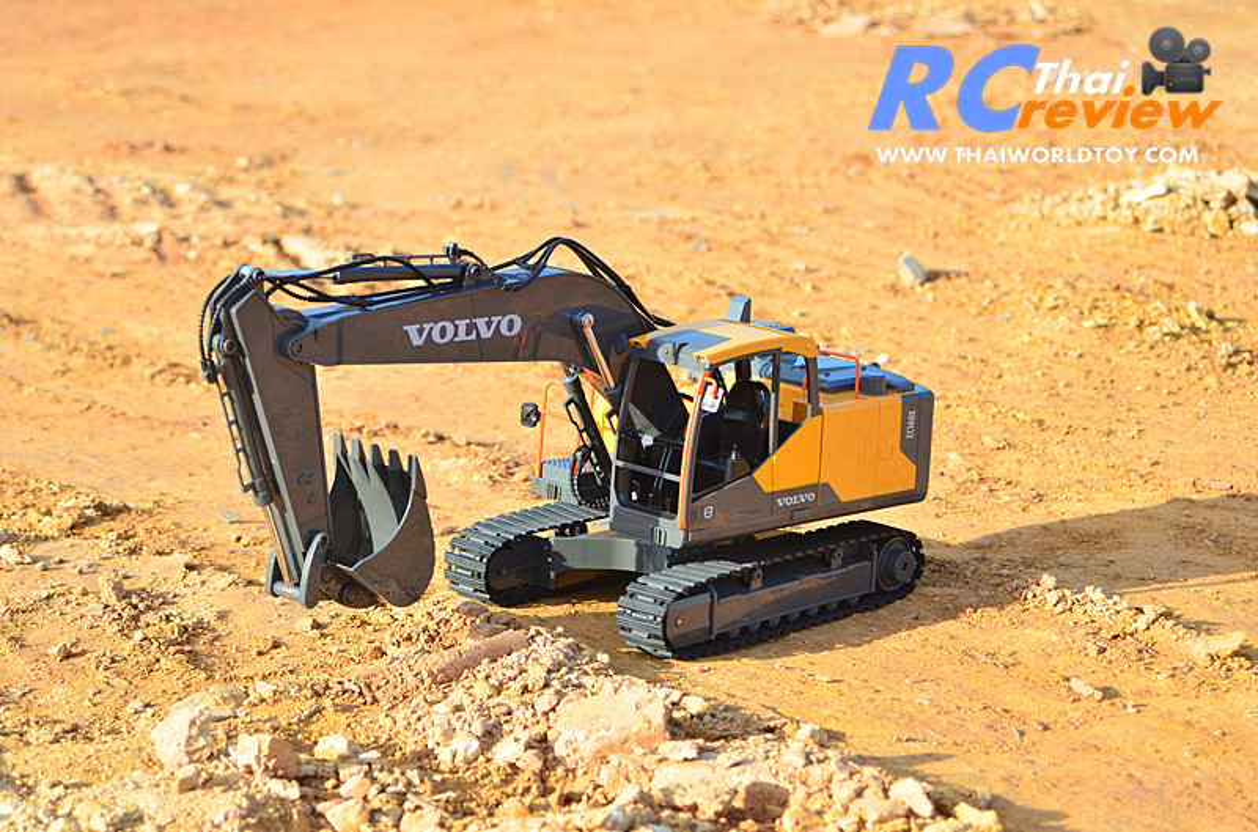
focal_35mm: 102
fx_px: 3555
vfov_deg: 13.3
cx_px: 629
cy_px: 416
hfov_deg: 20.1
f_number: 5.6
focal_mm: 68
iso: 100
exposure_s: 1/160
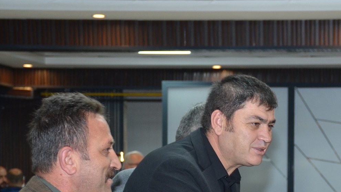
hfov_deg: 13.4
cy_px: 200
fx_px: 1438
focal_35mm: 159
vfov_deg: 7.6
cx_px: 334
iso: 800
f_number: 4.8
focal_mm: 50
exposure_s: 1/60
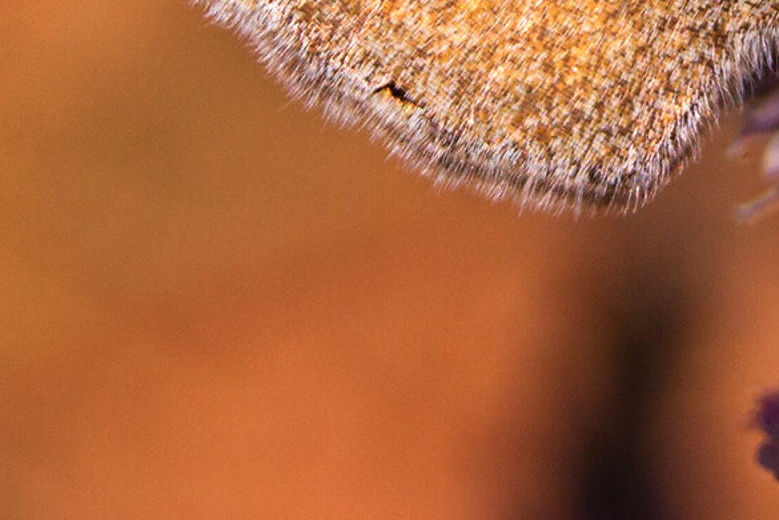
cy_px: -186
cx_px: 1200
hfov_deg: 6.0
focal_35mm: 338
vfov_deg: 4.1
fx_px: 7314
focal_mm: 55
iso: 200
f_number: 5.6
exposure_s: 1/1250
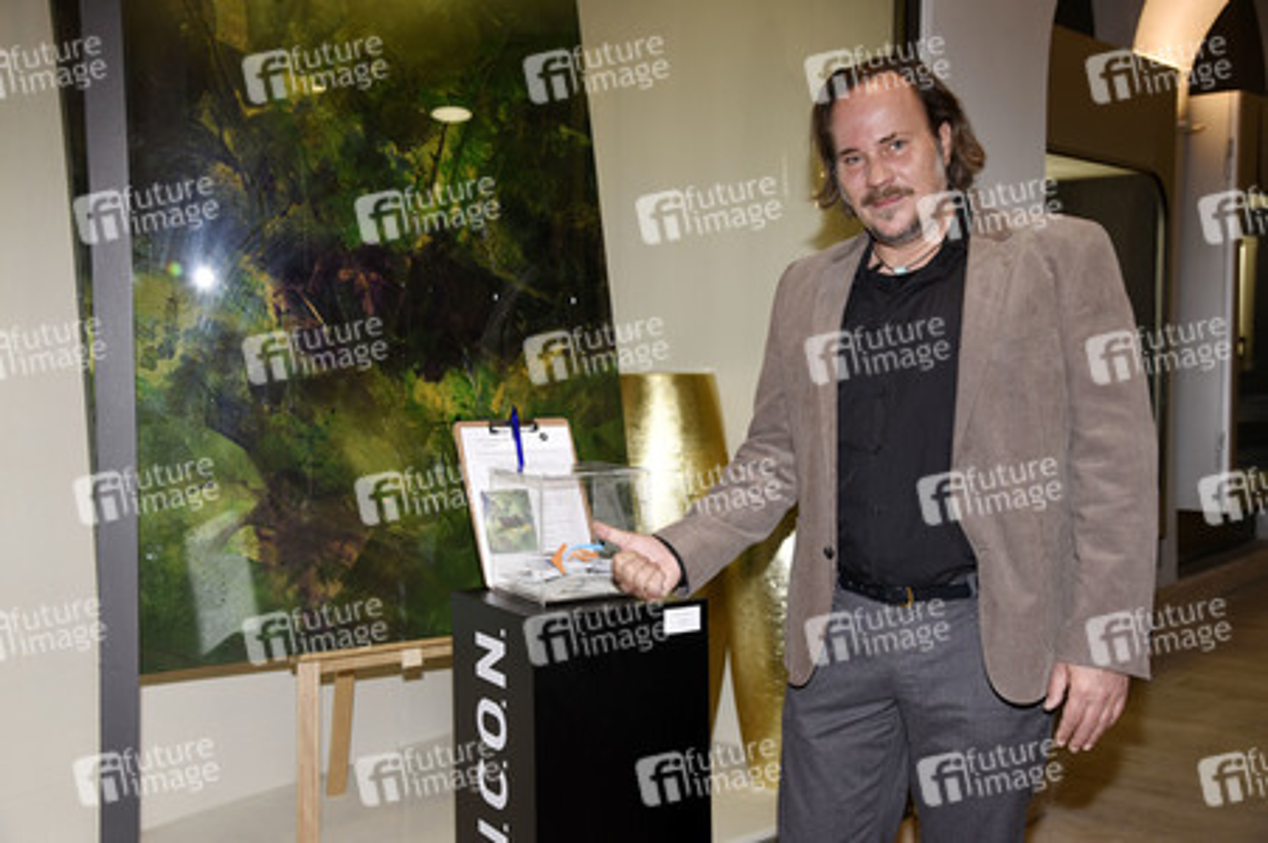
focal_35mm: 44
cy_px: 422
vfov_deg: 30.5
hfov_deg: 44.5
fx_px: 1549
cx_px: 634
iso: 640
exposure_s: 1/125
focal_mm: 44
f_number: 6.3
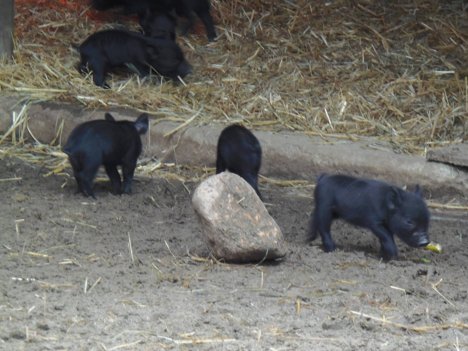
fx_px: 4407
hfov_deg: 6.1
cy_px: 176
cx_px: 234
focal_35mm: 326
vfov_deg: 4.6
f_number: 5
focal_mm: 60.4
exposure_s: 1/15
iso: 200
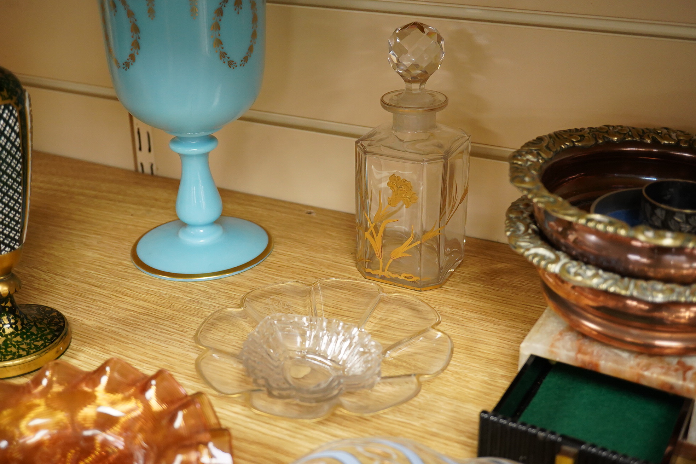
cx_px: 348
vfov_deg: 29.9
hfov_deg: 43.6
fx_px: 870
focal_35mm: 45
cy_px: 232
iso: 2500
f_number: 6.3
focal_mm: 30
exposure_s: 1/160
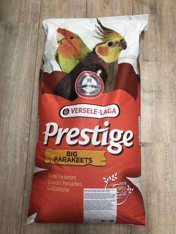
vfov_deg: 63.4
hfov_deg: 49.7
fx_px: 190
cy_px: 117
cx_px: 88
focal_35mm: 28
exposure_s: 1/20
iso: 40
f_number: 1.8
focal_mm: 3.99
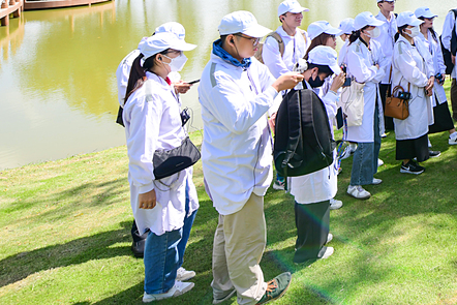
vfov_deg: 30.4
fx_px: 483
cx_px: 540
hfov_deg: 38.5
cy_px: -50
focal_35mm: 38
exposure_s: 1/640
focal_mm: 14
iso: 200
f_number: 4.5
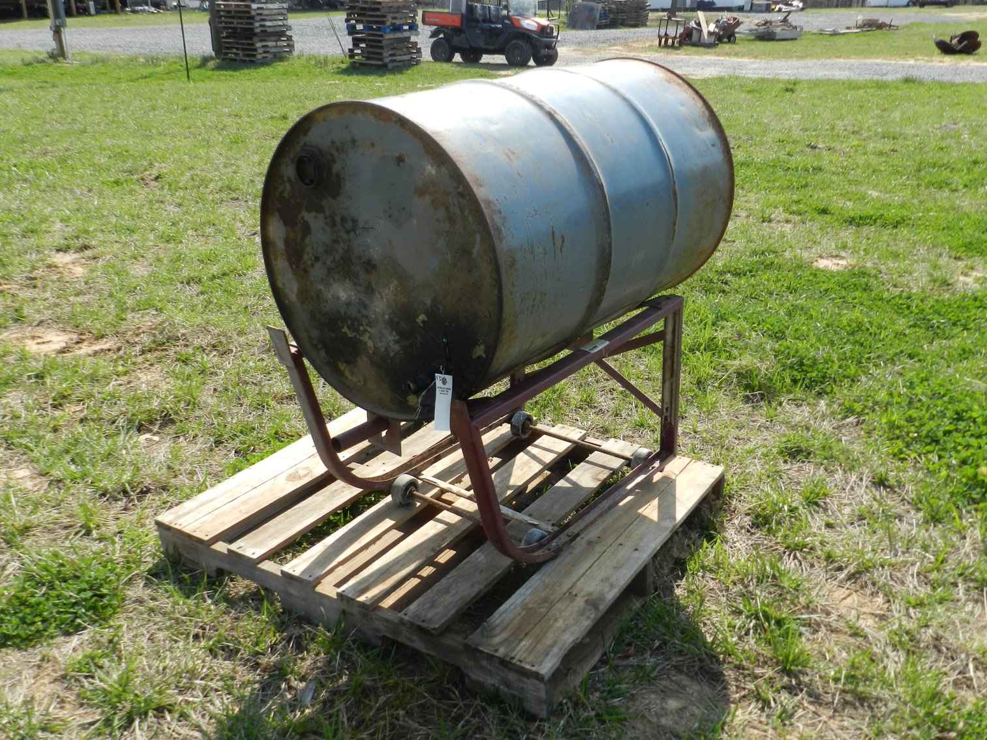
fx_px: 912
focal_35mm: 32
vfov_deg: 44.2
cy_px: 370
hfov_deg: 56.8
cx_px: 494
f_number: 3.7
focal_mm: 5.6
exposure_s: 1/800
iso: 160
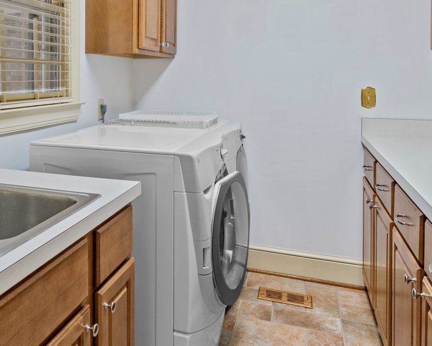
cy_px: 95
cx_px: 126
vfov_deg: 43.4
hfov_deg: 52.6
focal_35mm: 33
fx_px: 422
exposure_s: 1/8
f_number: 7.1
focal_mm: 15
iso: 400
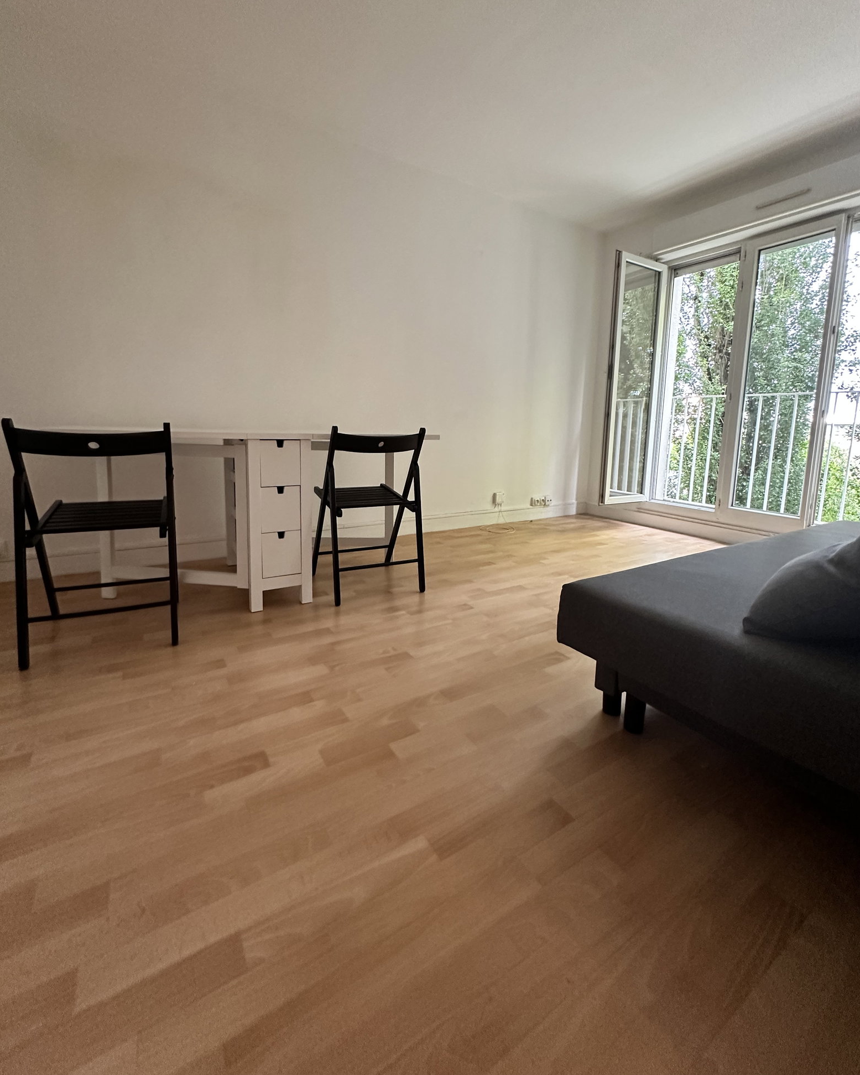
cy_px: 485
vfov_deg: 96.5
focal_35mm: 15
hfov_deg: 84.0
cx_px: 441
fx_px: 477
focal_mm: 2.22
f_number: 2.2
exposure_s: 1/50
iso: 400
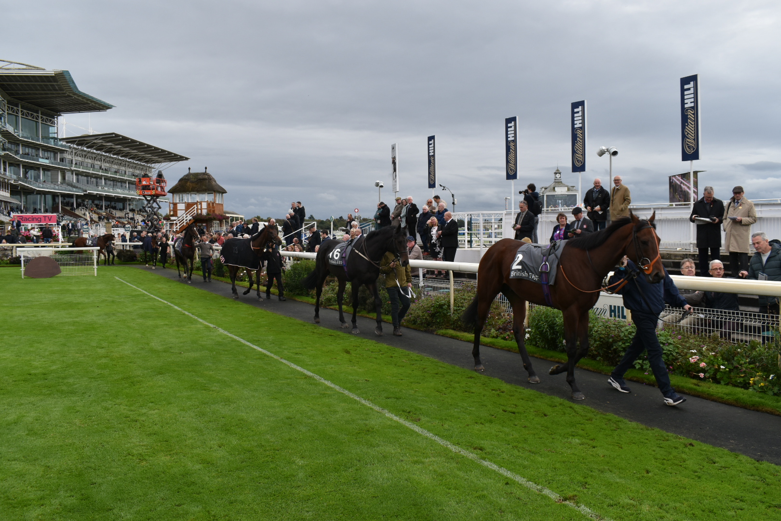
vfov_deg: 43.6
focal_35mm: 30
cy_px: 260
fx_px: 651
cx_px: 390
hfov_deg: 61.9
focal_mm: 20
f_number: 8
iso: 320
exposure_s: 1/250
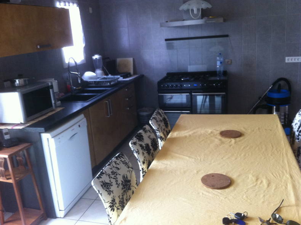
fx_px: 304
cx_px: 150
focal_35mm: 35
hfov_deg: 52.6
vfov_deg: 40.7
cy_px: 112
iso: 160
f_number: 2.8
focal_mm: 3.85
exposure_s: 1/15
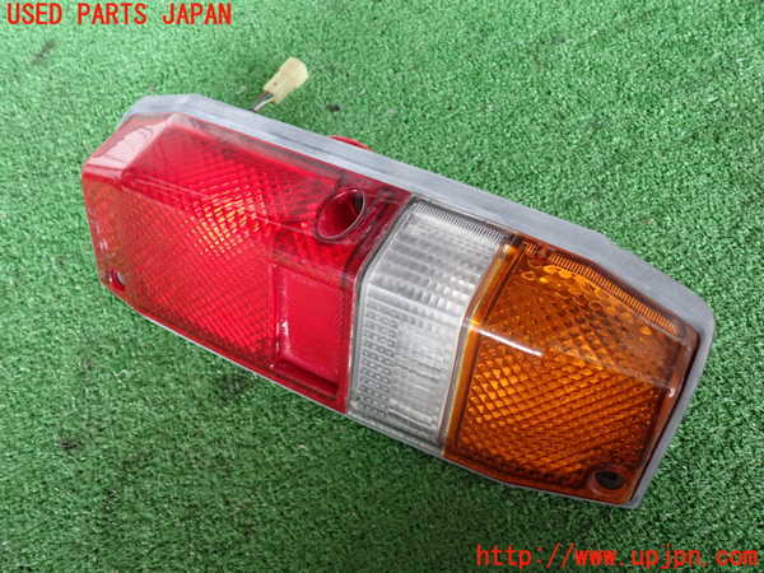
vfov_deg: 44.2
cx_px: 382
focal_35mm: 32
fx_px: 706
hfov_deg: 56.8
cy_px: 286
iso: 250
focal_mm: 5.79
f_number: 2.4
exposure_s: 1/30
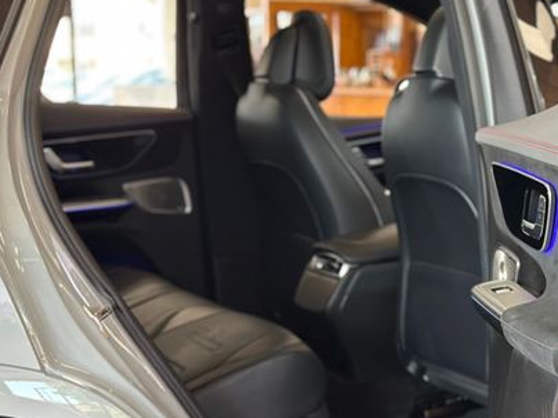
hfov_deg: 25.6
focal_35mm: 76
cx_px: 330
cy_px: 272
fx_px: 1225
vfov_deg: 19.3
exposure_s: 1/120
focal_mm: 6.86
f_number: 1.78
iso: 160
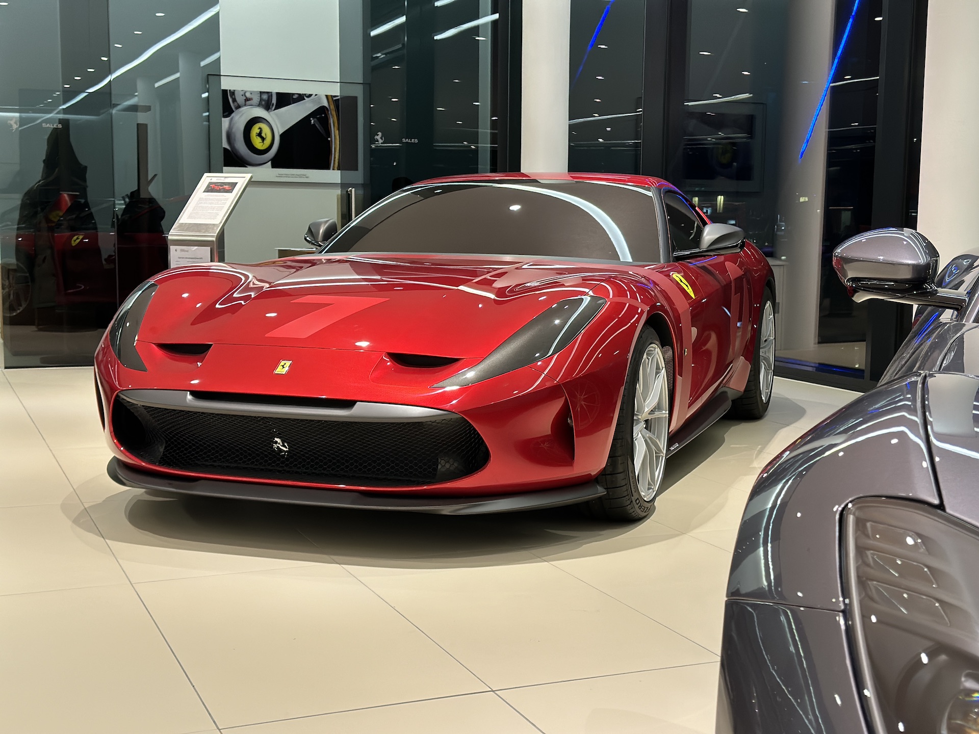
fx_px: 1358
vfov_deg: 30.3
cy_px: 367
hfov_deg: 39.7
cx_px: 490
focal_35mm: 48
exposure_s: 1/50
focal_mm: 6.86
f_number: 1.78
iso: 200
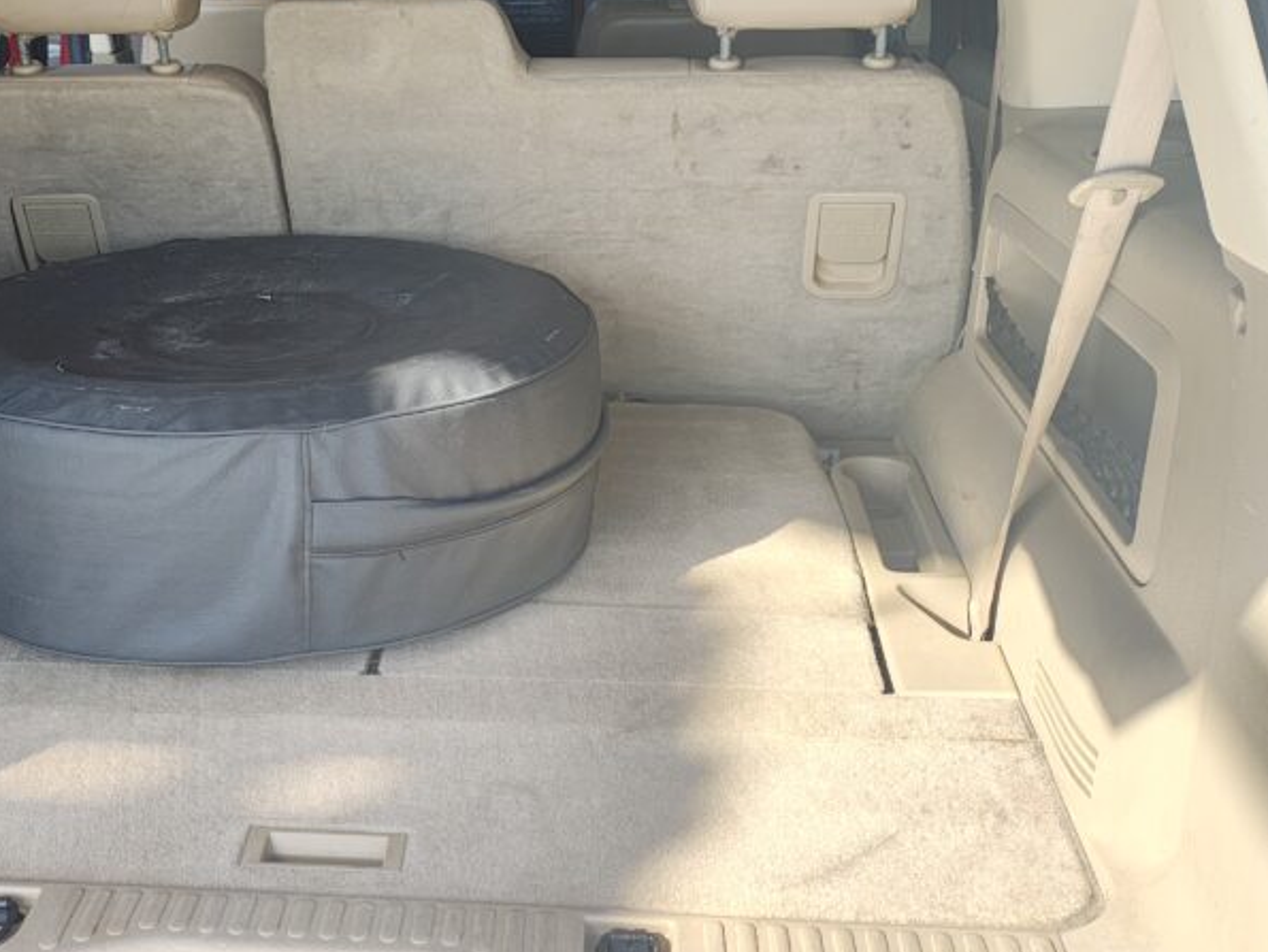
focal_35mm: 43
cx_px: 430
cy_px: 322
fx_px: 1576
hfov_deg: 43.3
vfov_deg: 33.4
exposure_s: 1/200
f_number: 1.4
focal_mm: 5.89
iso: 131
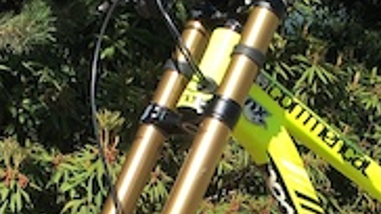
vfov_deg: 8.4
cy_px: 380
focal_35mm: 139
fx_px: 1403
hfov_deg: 15.4
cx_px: 283
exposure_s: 1/999
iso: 25
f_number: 2.2
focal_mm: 4.15
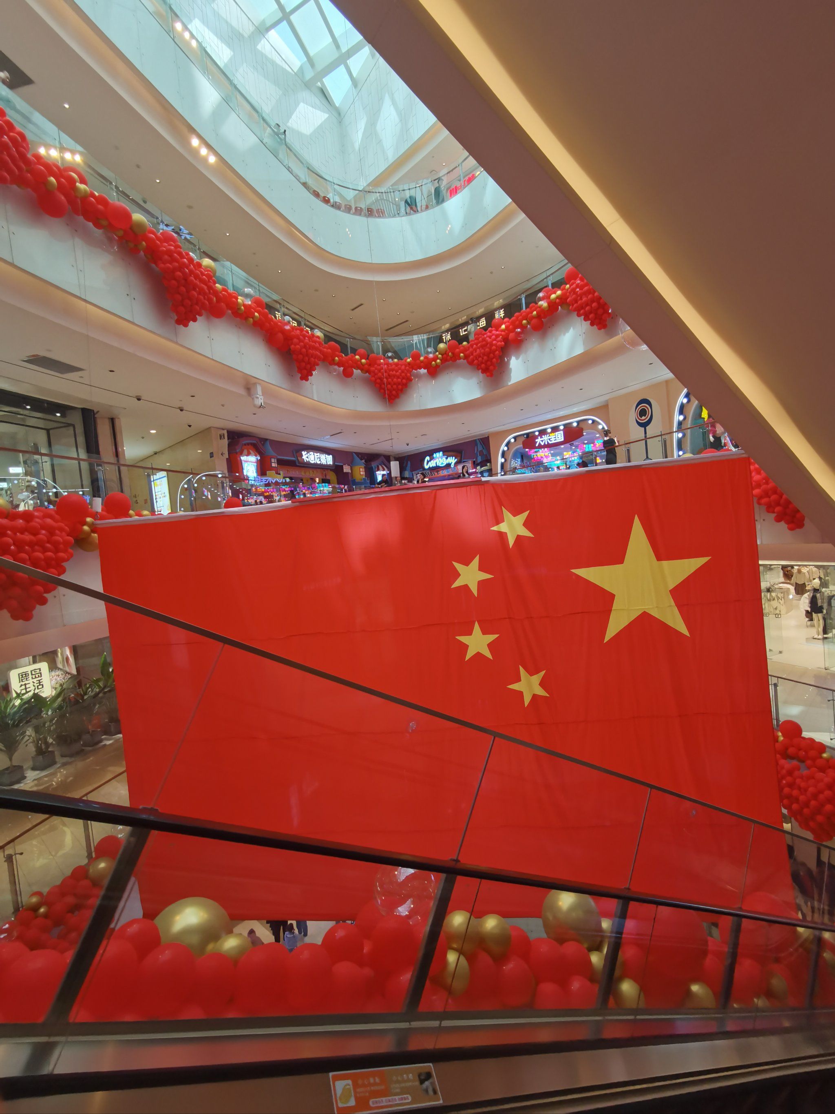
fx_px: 547
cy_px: 557
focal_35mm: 17
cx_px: 418
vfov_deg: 91.0
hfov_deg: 74.7
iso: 80
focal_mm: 2.26
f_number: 2.2
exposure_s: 1/100
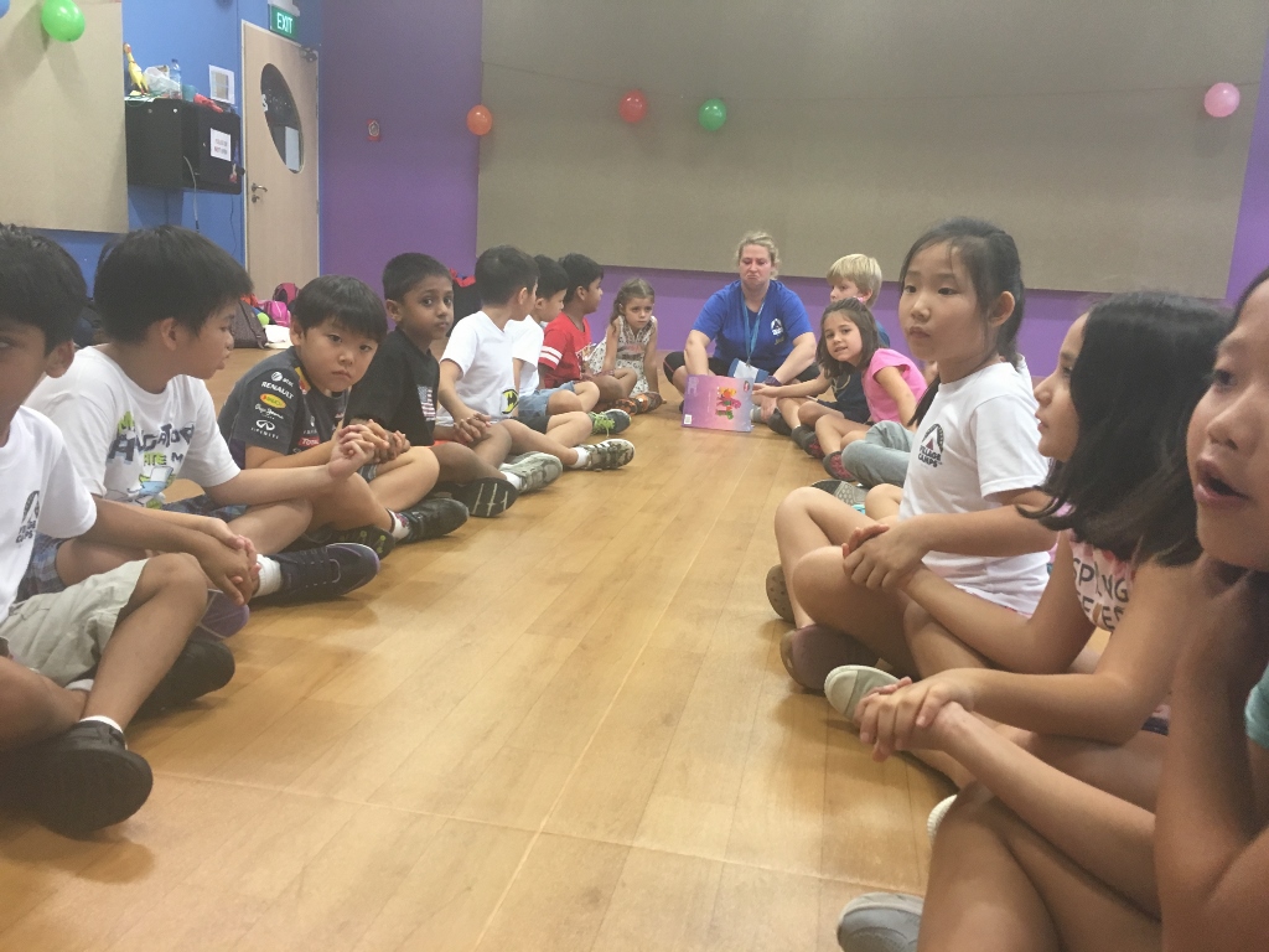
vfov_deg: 48.2
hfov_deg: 61.7
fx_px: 1063
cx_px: 634
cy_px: 476
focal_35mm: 29
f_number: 2.2
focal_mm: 4.15
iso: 125
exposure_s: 1/33
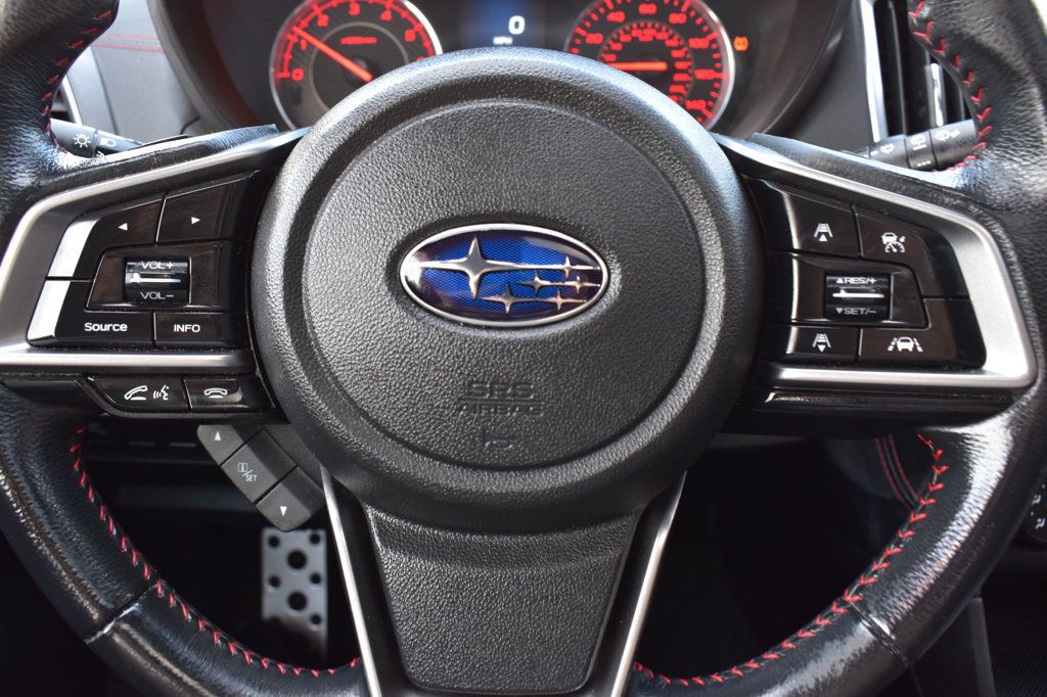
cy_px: 348
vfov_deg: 39.9
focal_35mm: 33
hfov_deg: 57.2
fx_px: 959
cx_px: 524
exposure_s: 1/15
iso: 500
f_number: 6.3
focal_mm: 22
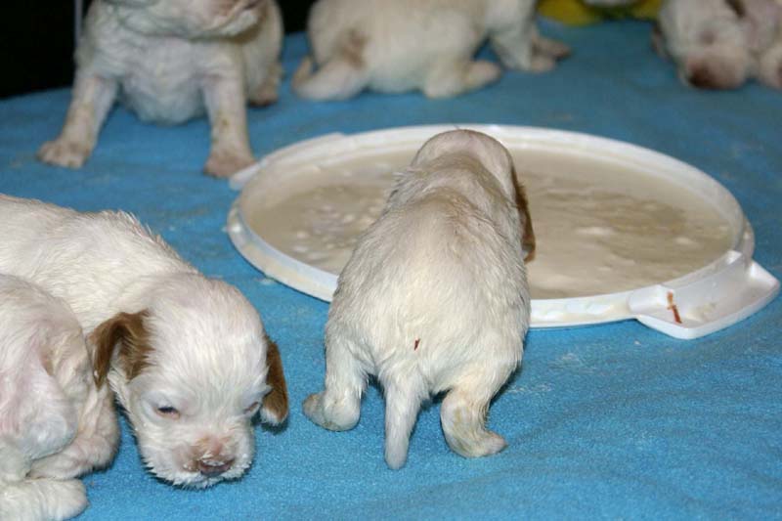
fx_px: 2280
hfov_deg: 19.5
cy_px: 260
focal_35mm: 105
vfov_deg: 13.0
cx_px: 391
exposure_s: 1/125
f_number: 5.6
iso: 400
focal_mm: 70
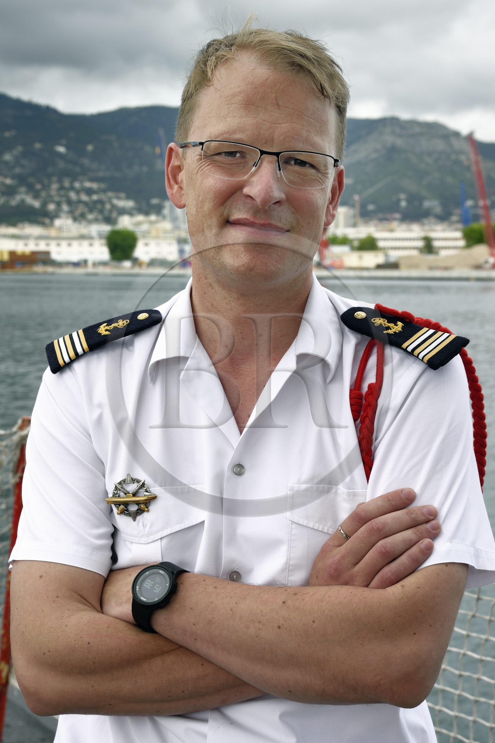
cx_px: 248
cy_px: 372
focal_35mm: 55
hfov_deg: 24.6
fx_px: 1134
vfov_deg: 36.2
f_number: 10
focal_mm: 55
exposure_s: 1/250
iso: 200
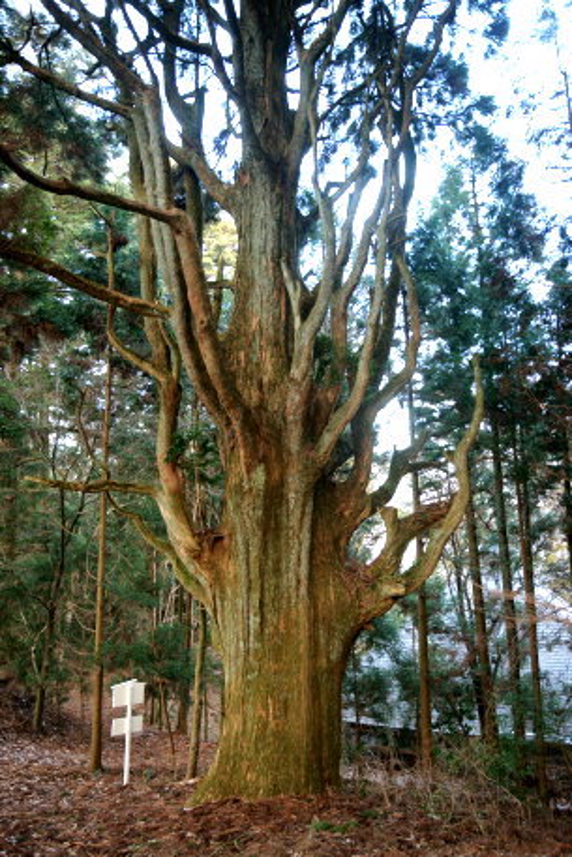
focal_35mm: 28
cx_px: 286
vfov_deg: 65.5
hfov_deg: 46.4
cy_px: 428
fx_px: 667
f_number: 2.8
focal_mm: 28
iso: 400
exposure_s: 1/15
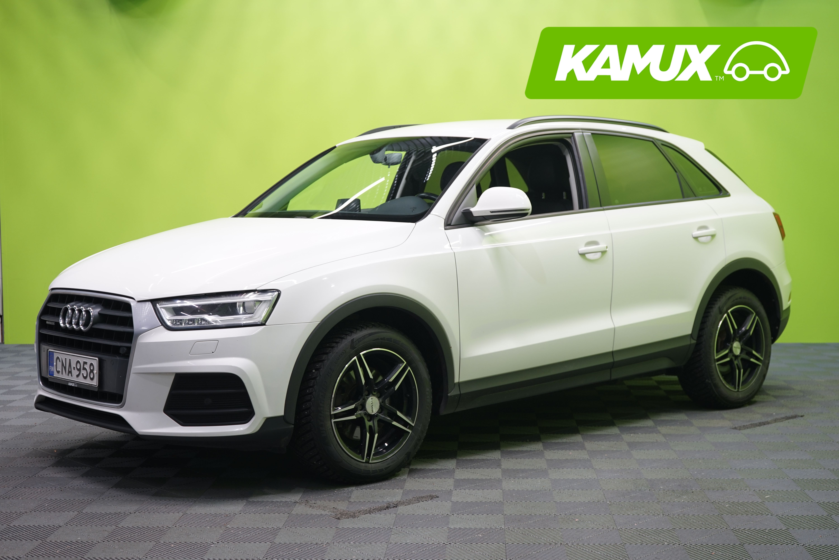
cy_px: 280
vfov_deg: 25.5
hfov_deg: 37.5
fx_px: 1235
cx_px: 420
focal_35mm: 53
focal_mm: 53
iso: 320
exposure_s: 1/6
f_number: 5.6
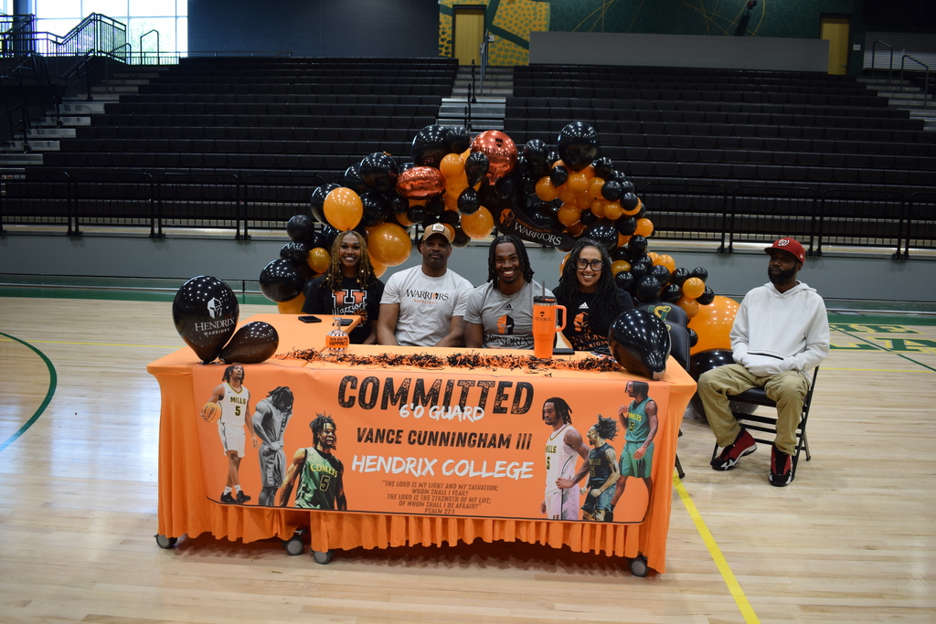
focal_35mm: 32
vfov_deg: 41.7
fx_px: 819
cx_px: 468
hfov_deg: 59.5
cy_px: 312
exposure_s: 1/60
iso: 400
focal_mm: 21
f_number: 4
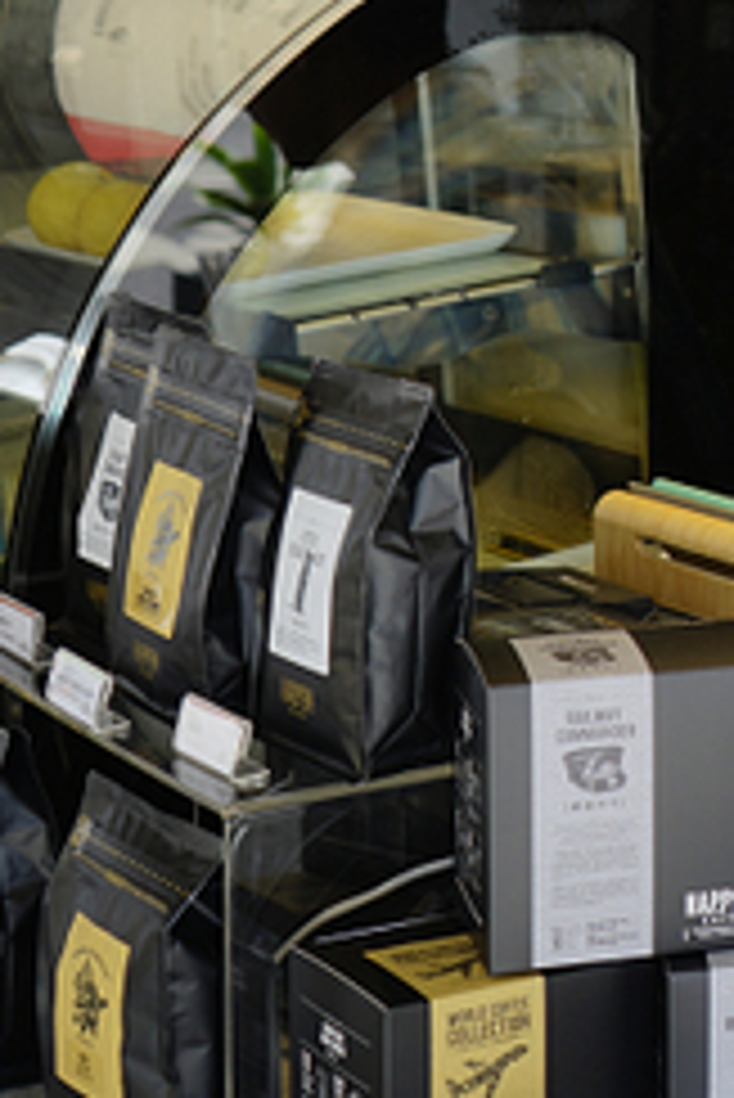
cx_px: 1364
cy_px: 135
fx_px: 3084
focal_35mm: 101
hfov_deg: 12.3
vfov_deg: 19.9
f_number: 3.5
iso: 50
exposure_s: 1/80
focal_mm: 29
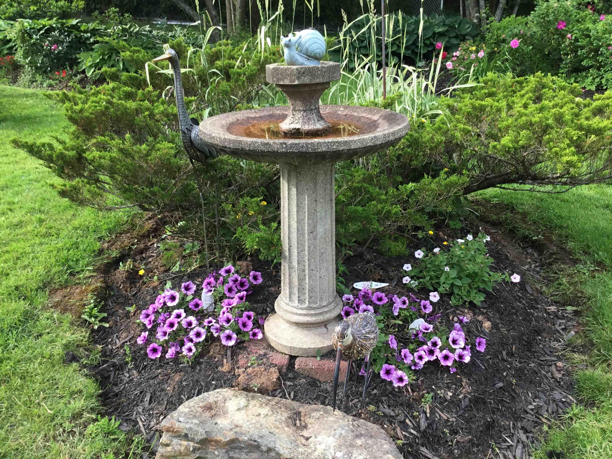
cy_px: 230
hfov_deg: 58.4
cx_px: 306
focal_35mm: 31
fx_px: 548
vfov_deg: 45.4
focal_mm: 3.3
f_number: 2.4
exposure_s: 1/154
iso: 25
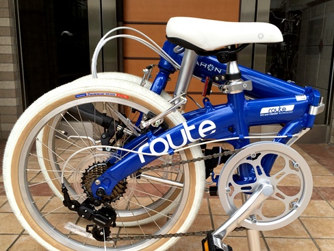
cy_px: 141
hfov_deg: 48.9
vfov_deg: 37.7
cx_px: 178
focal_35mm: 38
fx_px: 367
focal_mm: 4.15
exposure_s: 1/706
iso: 32
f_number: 2.2
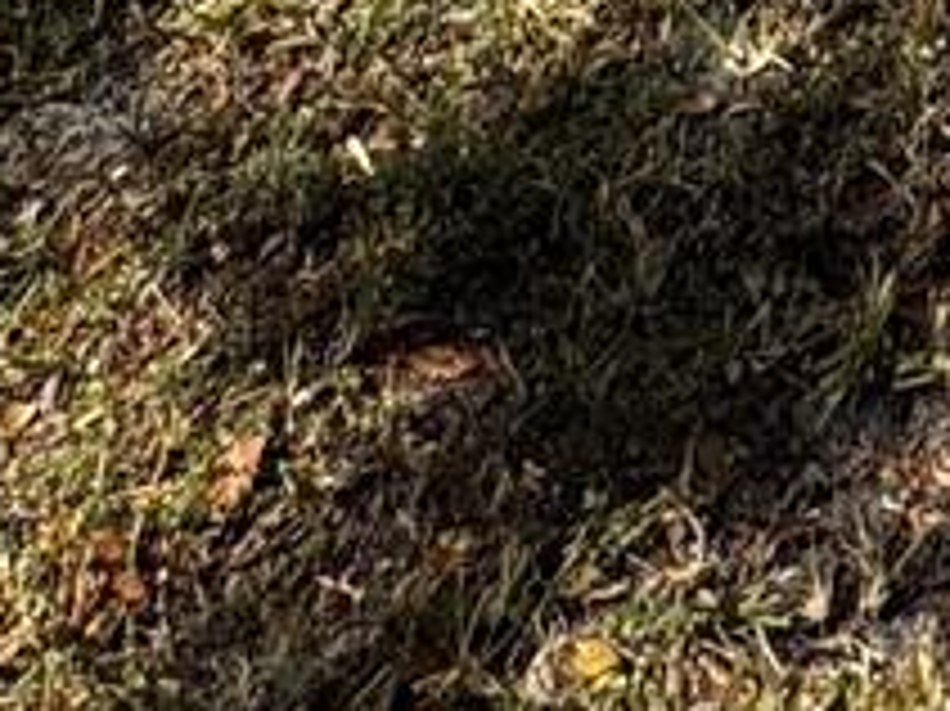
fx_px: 2907
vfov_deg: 8.9
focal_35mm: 106
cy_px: -1868
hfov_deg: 16.7
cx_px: 1454
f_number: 2.2
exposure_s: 1/932
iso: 40
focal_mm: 2.22
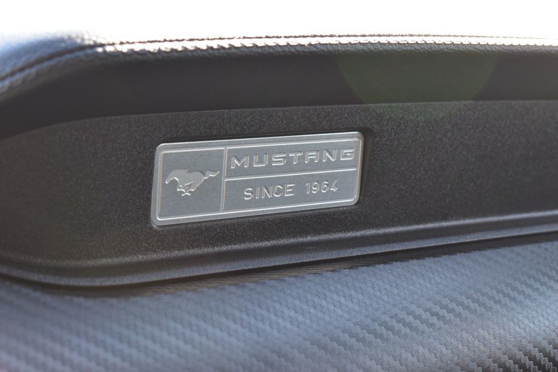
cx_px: 279
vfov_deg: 16.5
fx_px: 1278
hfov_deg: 24.6
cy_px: 186
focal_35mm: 82
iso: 400
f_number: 7.1
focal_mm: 55
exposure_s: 1/40
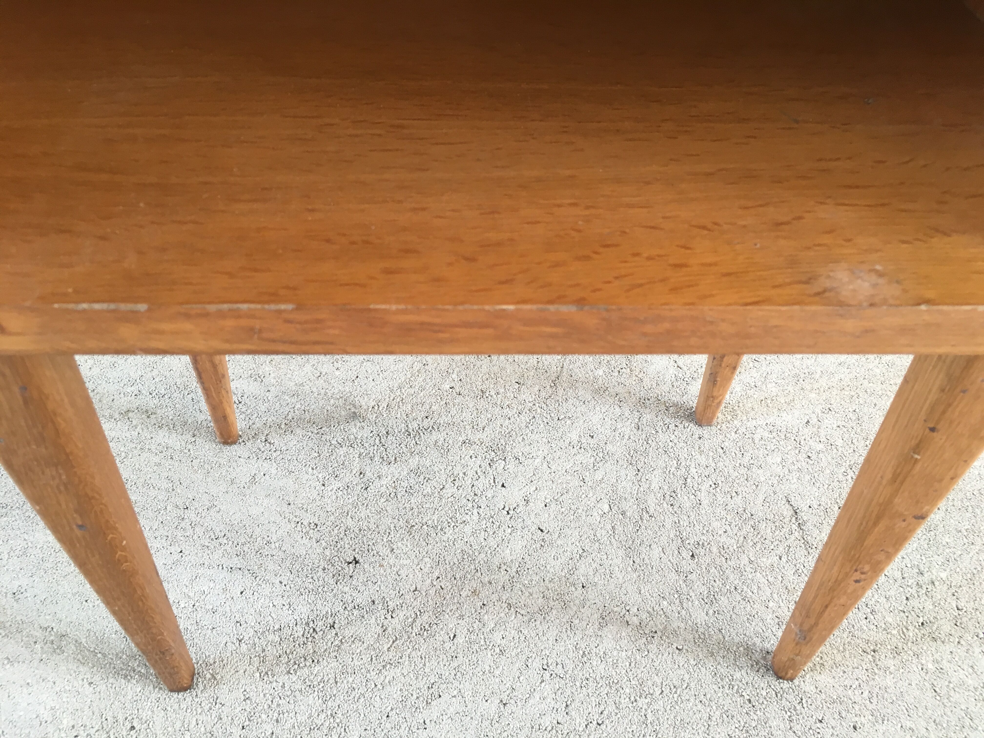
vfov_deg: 48.2
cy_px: 369
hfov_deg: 61.7
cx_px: 492
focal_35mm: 29
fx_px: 824
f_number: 2.2
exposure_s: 1/33
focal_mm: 4.15
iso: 100
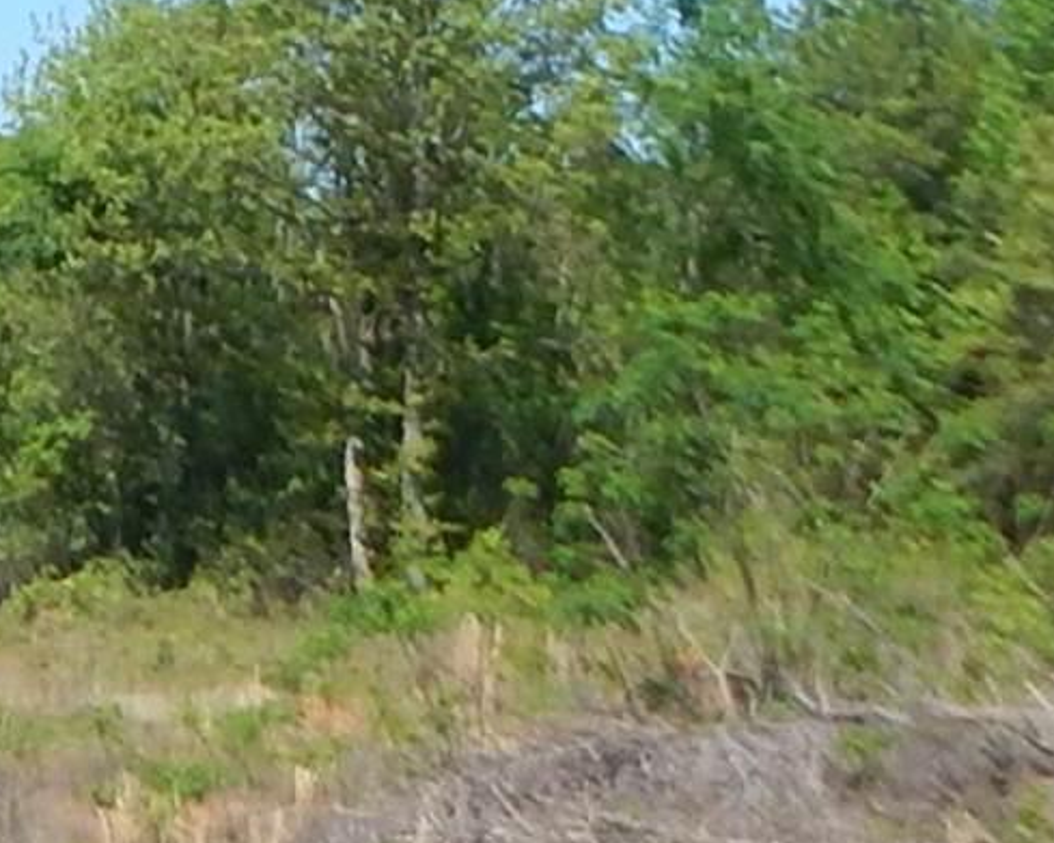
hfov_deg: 9.5
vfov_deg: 8.0
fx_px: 5926
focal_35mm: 190
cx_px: -1084
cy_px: -250
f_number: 3.2
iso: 125
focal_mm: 5.6
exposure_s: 1/1250
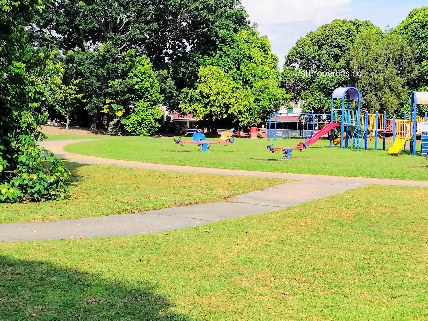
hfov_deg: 36.5
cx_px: 328
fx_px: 631
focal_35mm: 51
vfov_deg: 28.1
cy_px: 74
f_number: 1.8
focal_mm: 3.96
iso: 50
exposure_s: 1/1616
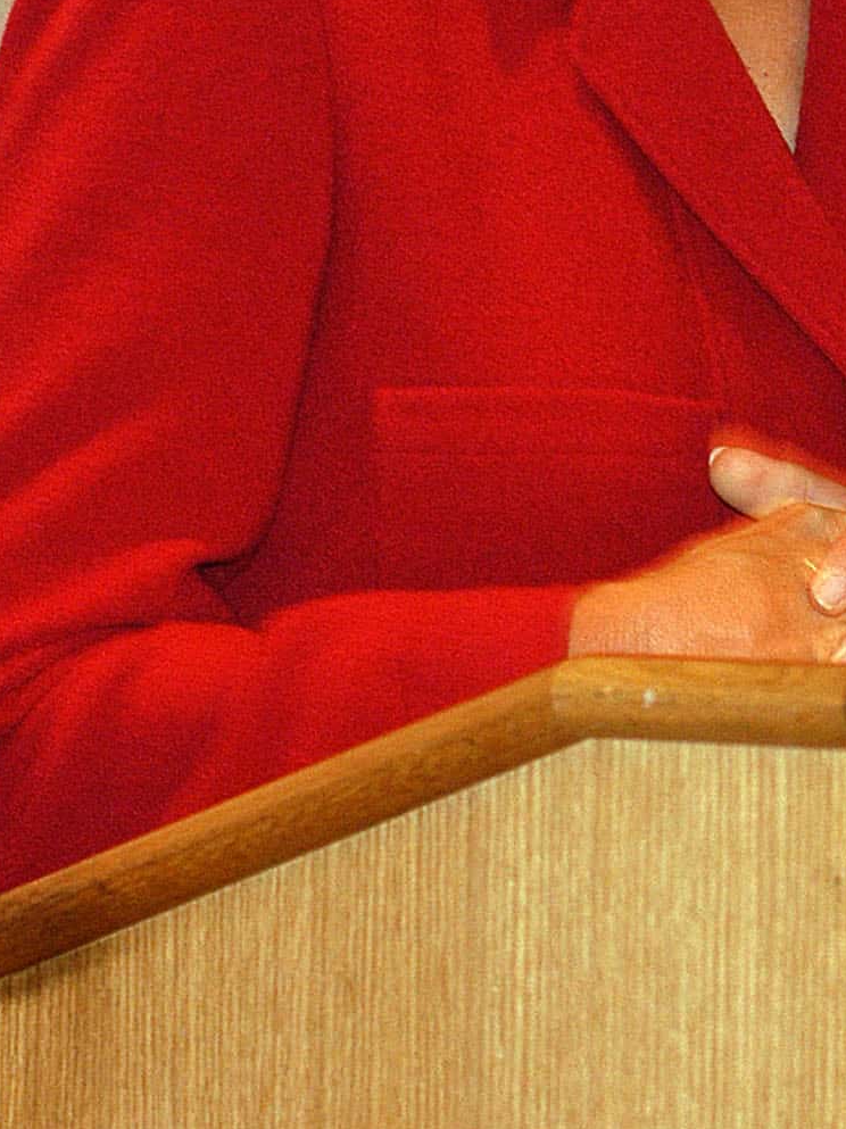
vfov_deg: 4.9
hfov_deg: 3.7
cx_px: 987
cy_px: 390
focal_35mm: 402
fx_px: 13108
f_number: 5
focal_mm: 92
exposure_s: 1/50
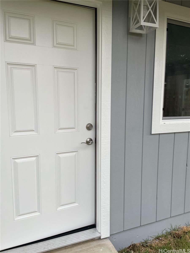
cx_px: 95
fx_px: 190
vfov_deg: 67.3
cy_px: 126
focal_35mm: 26
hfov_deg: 53.1
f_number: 1.6
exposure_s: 1/364
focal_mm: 4.2
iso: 32
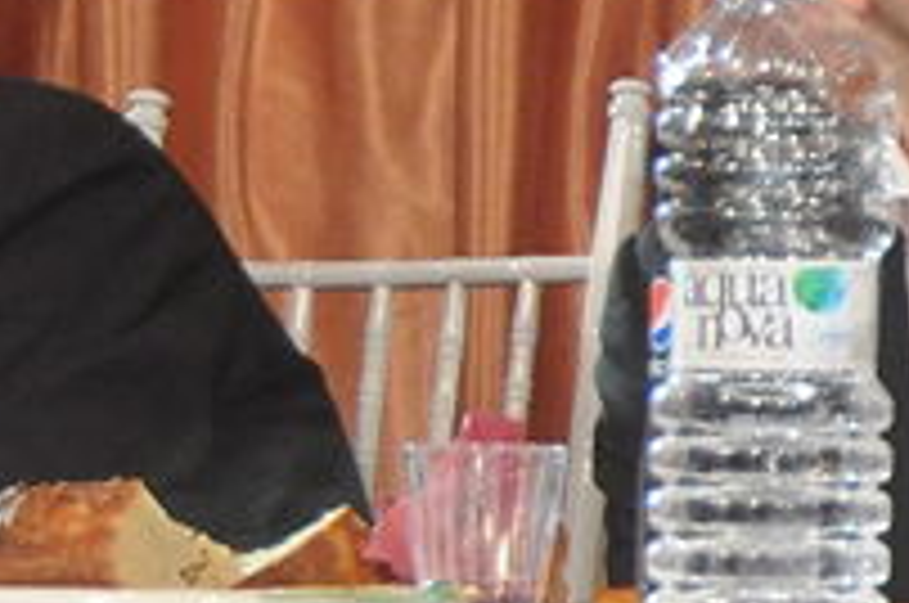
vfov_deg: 3.5
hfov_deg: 5.1
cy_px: 94
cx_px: 1796
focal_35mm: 396
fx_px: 9983
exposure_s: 1/30
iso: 1600
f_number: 5
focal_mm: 52
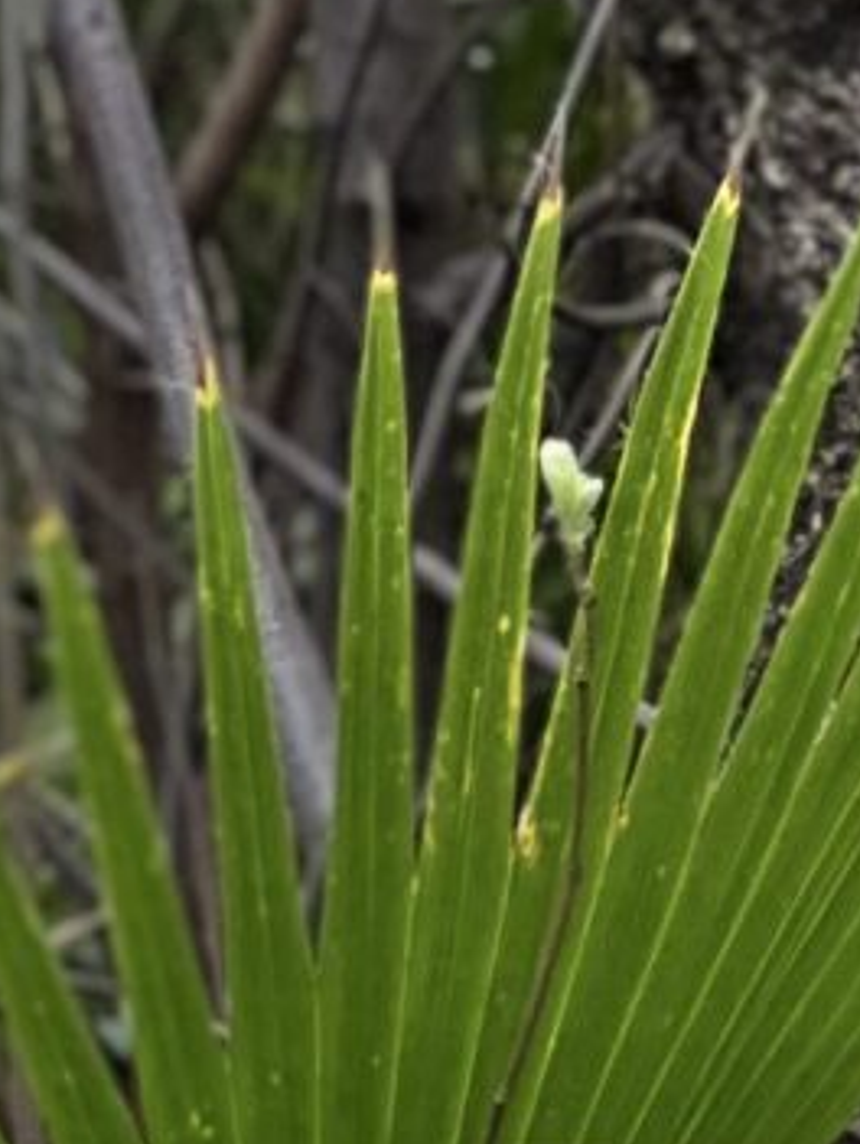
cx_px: -847
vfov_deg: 3.5
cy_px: 1887
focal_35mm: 561
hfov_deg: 2.6
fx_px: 18550
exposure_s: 1/121
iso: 80
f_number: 2.8
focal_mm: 9
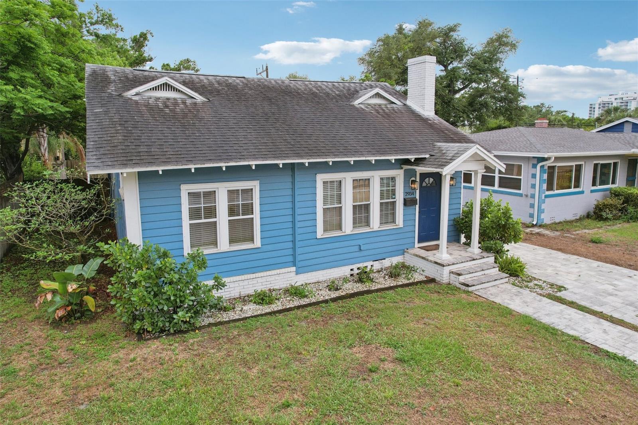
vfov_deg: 57.2
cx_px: 319
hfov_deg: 78.6
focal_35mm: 22
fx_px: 390
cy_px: 212
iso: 110
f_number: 2.8
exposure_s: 1/640
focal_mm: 8.4
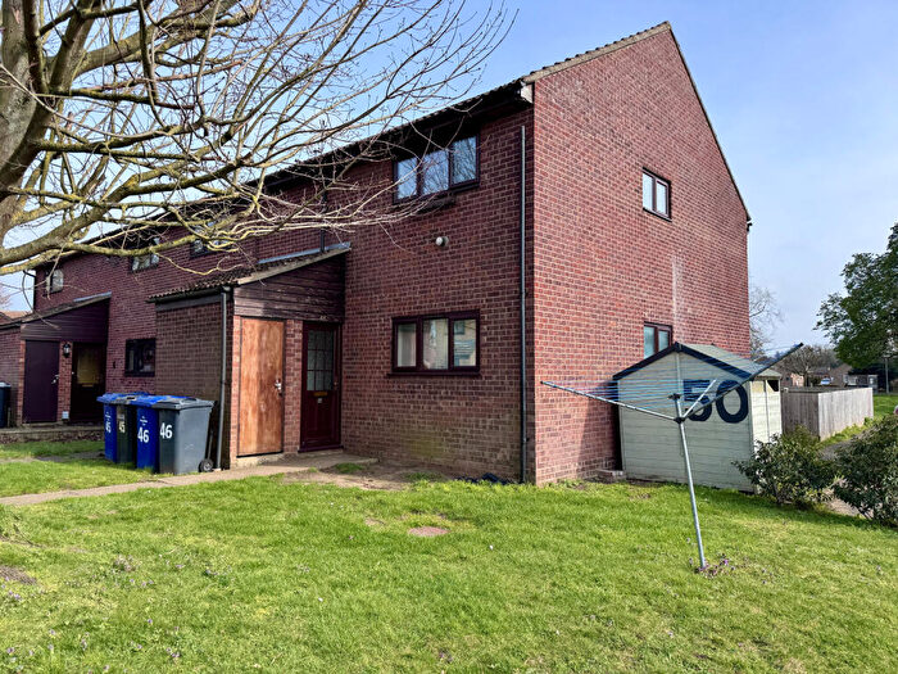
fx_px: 623
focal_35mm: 24
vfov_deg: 56.8
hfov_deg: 71.6
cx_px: 449
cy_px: 337
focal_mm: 6.76
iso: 80
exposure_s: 1/1980
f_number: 1.78
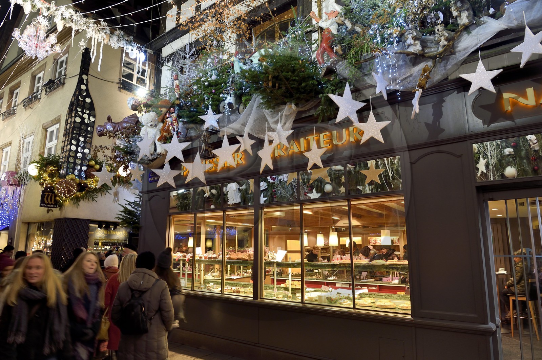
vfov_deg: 53.1
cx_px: 271
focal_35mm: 24
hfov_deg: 73.8
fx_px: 361
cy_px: 180
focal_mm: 24
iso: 1000
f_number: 8
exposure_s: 1/15
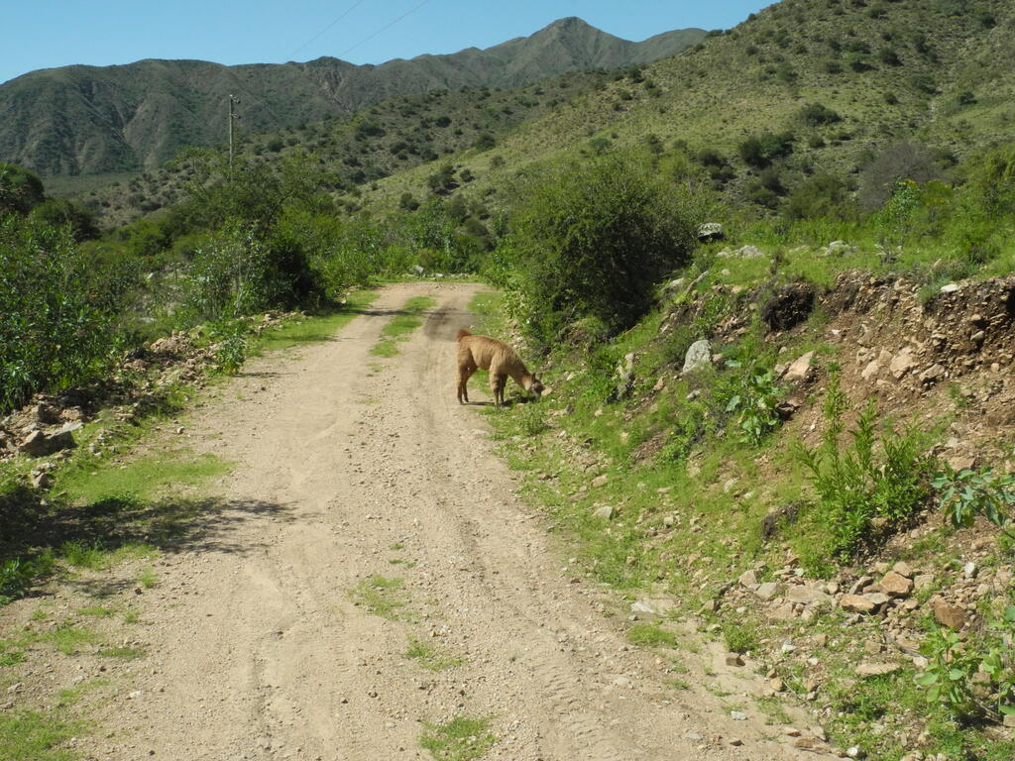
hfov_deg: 45.8
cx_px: 508
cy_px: 380
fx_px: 1202
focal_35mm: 41
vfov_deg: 35.1
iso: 400
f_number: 6.3
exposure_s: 1/1600
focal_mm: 8.8
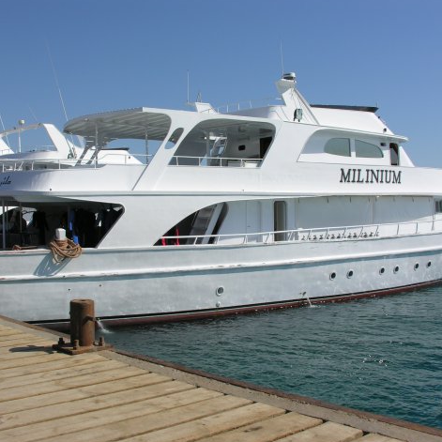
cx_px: 209
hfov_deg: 40.0
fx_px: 607
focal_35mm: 42
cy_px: 220
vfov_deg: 40.0
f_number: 7.1
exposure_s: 1/315
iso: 50
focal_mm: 8.9
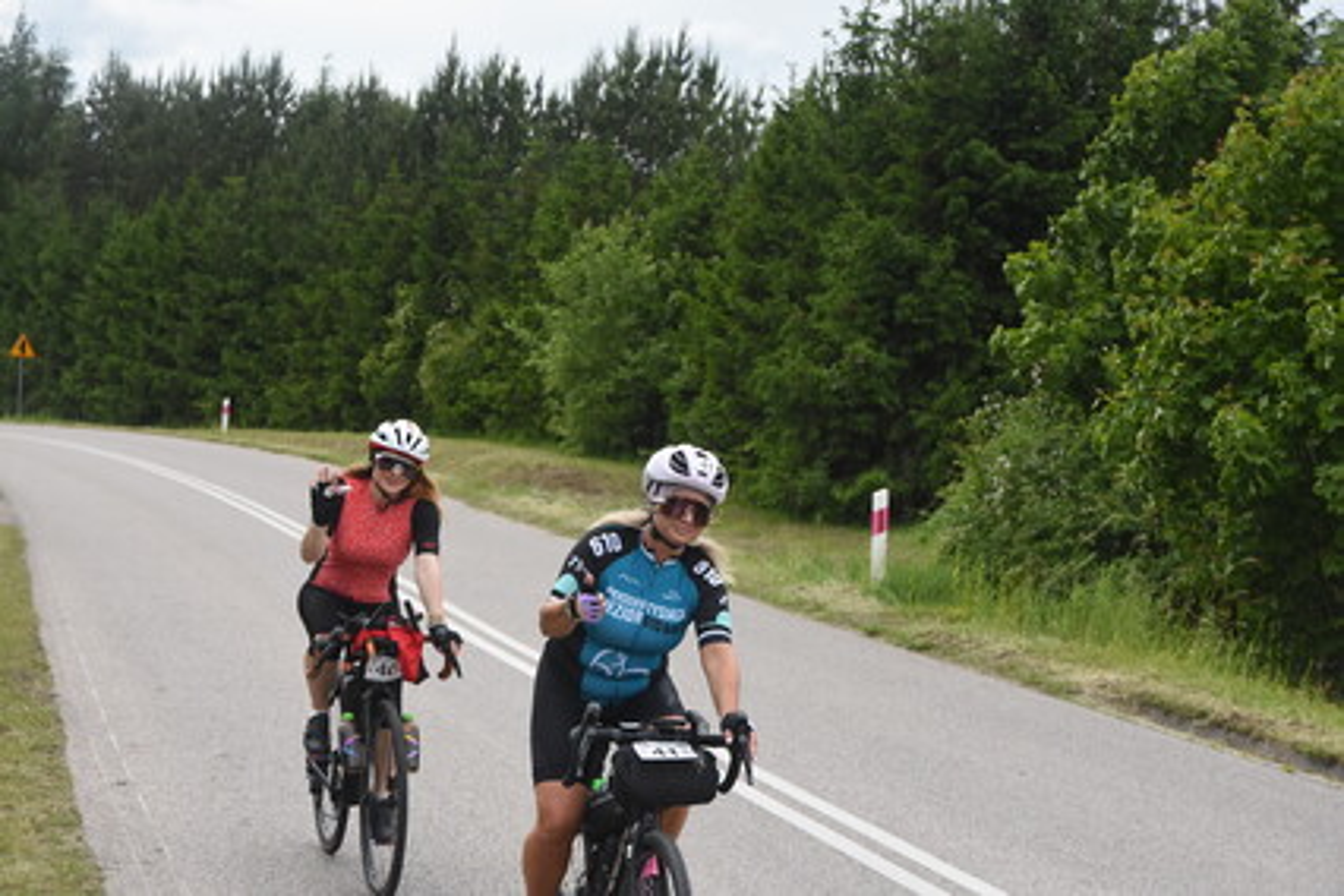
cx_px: 672
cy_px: 448
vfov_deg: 18.2
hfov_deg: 27.0
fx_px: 2800
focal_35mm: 75
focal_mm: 50
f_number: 4
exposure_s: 1/4000
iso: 1000
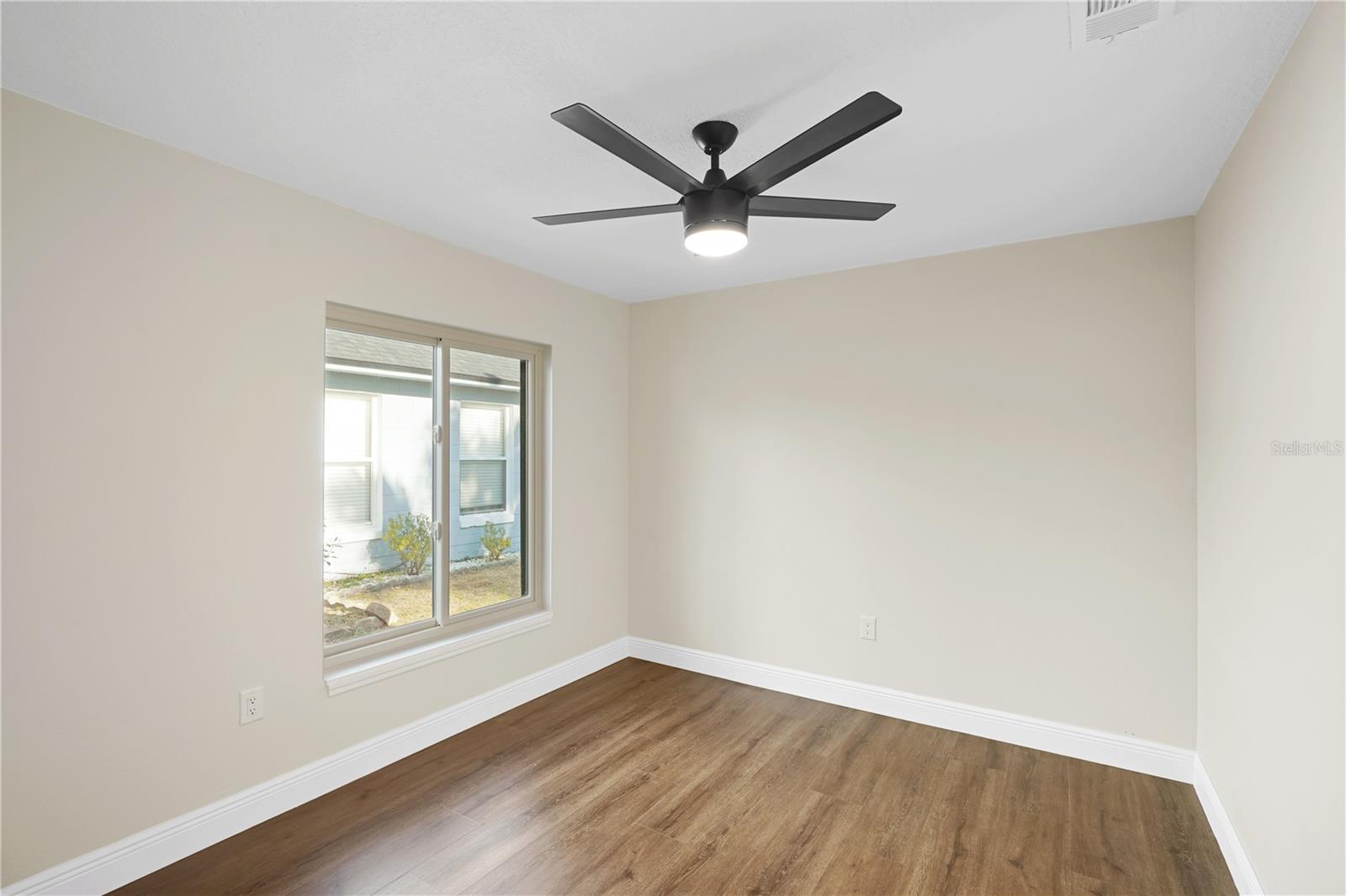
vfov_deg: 73.7
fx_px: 598
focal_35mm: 16
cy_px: 448
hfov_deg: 96.7
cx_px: 673
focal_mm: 16
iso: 200
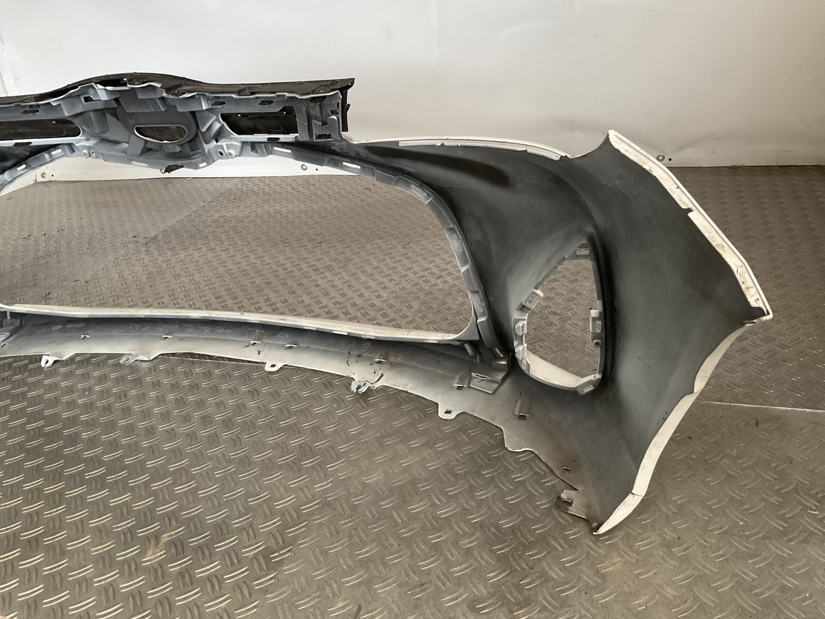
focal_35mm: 29
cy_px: 310
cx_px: 412
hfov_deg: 61.7
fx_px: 691
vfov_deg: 48.2
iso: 100
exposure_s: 1/50
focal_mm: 3
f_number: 1.8
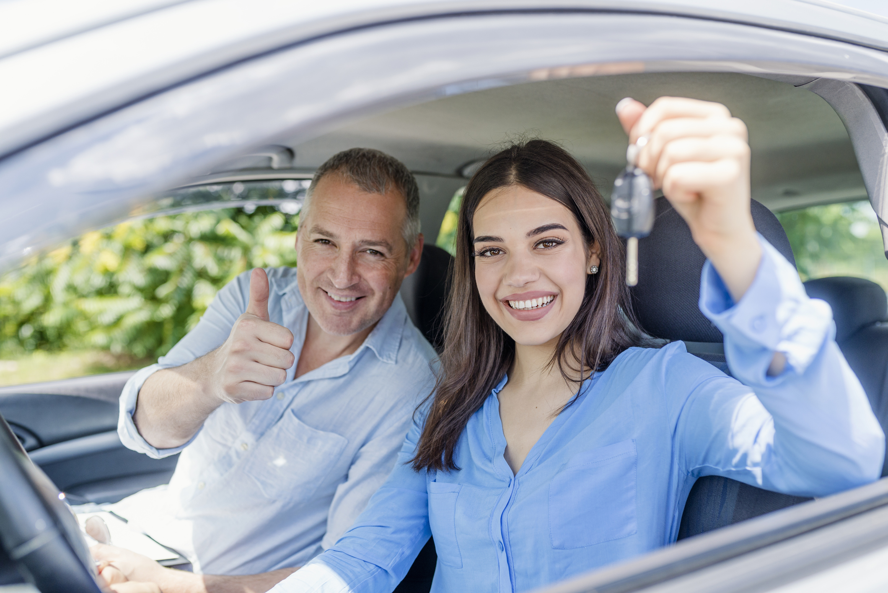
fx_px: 864
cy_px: 296
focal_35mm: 35
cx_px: 444
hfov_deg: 54.4
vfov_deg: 37.9
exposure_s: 1/1250
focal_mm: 35
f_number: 2.8
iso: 200
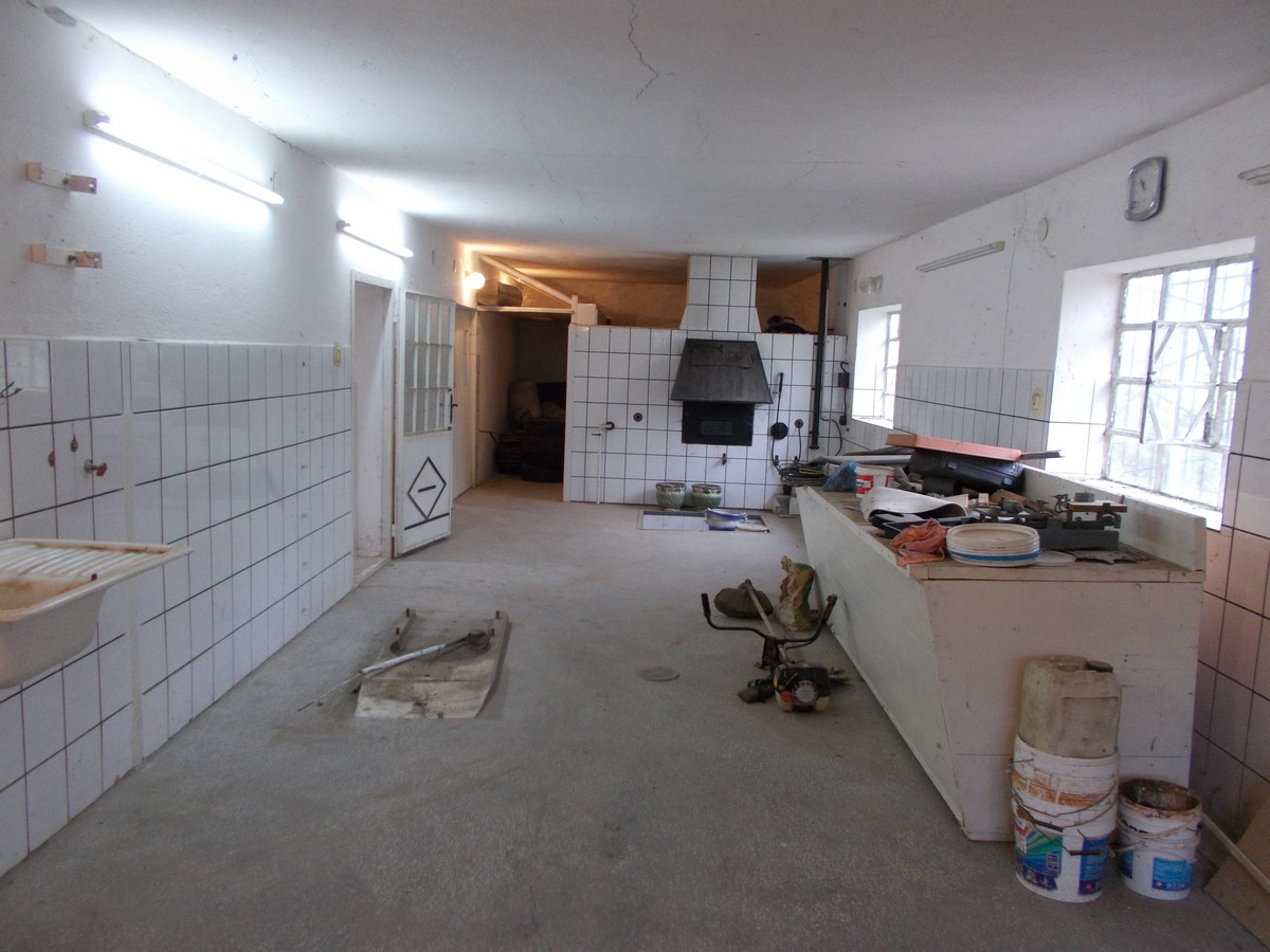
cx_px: 635
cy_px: 476
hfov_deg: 67.3
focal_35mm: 26
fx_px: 954
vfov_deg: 53.1
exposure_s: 1/25
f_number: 3.2
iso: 180
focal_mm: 4.6
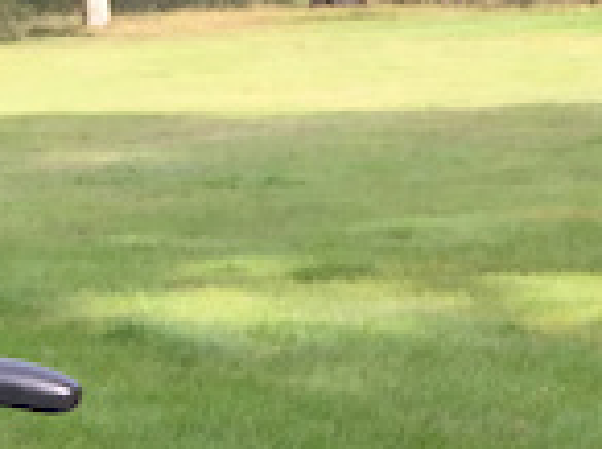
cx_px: 338
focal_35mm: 159
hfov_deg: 12.4
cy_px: 1108
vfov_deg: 8.4
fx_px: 2761
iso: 32
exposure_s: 1/421
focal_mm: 4.15
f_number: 2.2
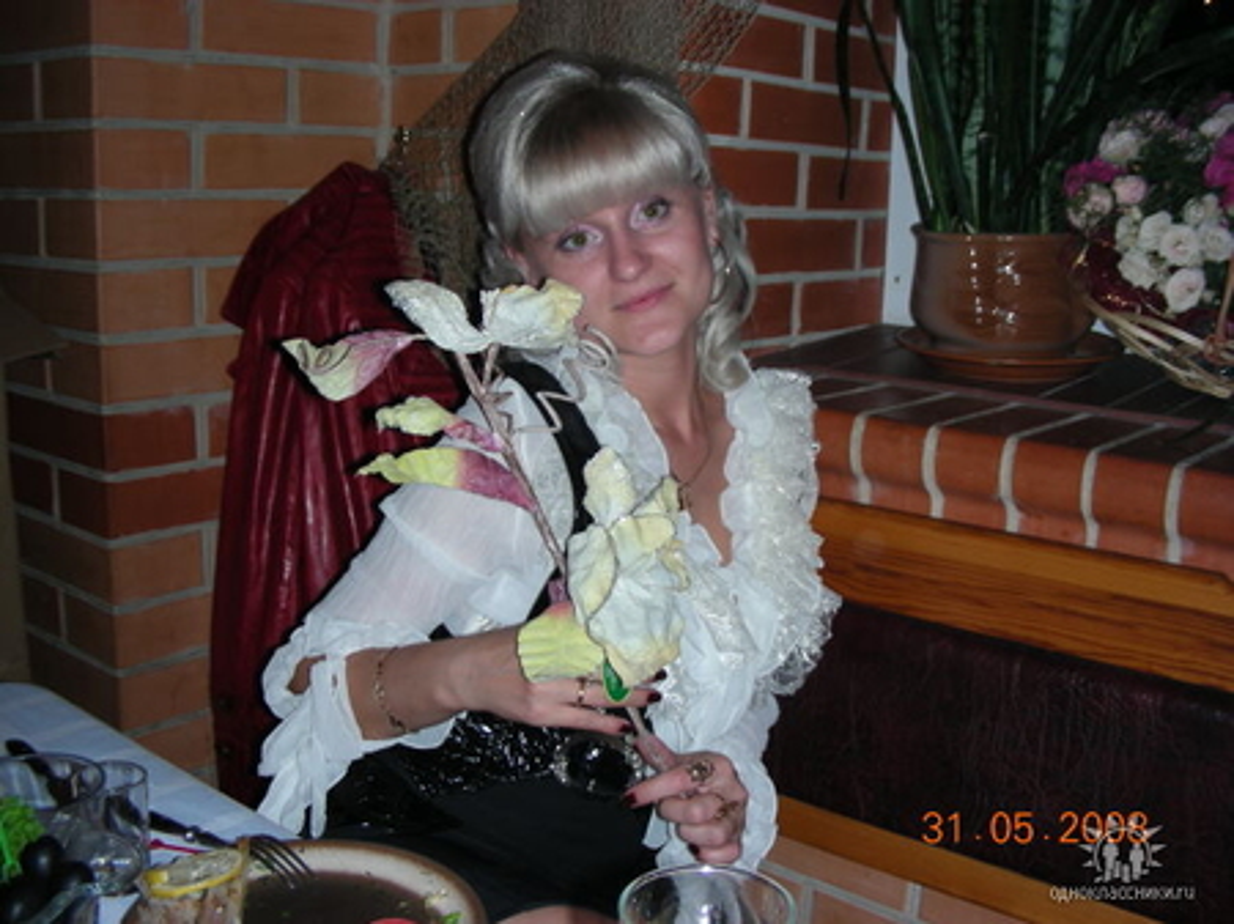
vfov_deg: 37.7
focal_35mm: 38
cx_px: 617
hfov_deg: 49.0
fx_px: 1354
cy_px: 462
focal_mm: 6.3
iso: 50
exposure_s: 1/60
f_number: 3.5
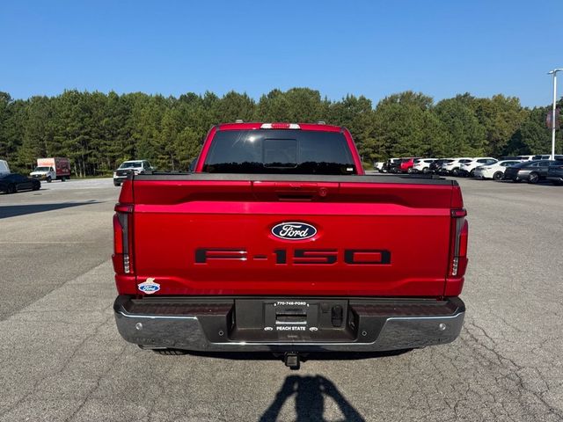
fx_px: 390
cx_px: 282
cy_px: 211
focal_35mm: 24
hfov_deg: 71.6
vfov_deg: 56.8
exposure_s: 1/2959
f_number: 1.78
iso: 80
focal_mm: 6.76
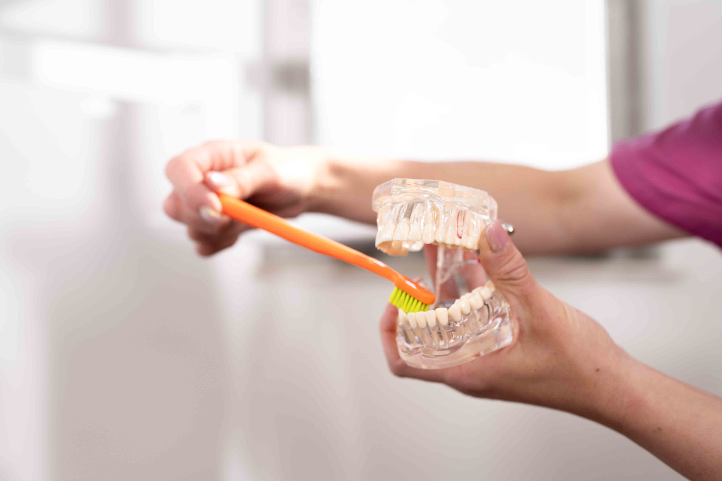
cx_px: 361
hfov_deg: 54.4
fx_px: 702
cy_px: 240
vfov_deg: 37.9
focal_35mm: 35
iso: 160
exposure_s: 1/250
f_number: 2.8
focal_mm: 35
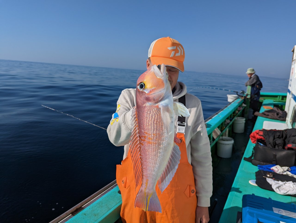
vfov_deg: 56.9
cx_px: 148
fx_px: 206
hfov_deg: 71.5
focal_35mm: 24
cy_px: 112
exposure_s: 1/4348
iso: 47
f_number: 1.85
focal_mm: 6.81
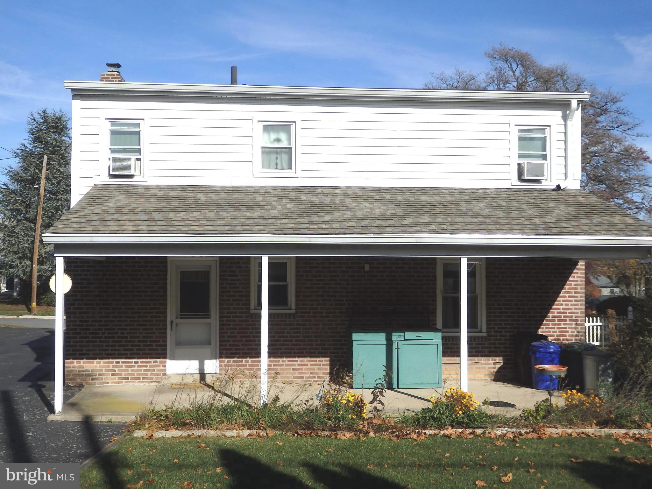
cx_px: 326
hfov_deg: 46.8
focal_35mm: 40
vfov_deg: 36.0
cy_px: 244
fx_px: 753
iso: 125
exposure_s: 1/320
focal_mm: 7.3
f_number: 10.4
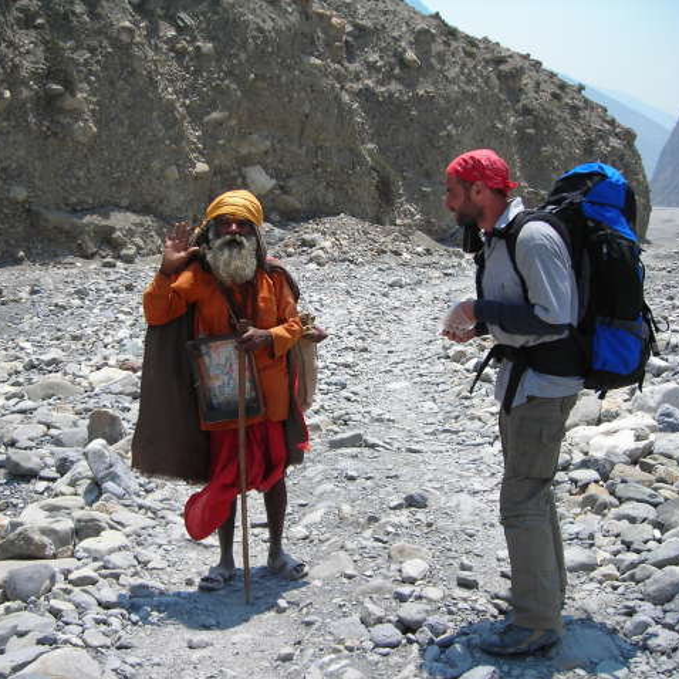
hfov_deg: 37.5
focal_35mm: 45
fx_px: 999
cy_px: 340
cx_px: 301
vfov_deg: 37.6
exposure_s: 1/153
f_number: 6.4
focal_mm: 6.3
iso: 50
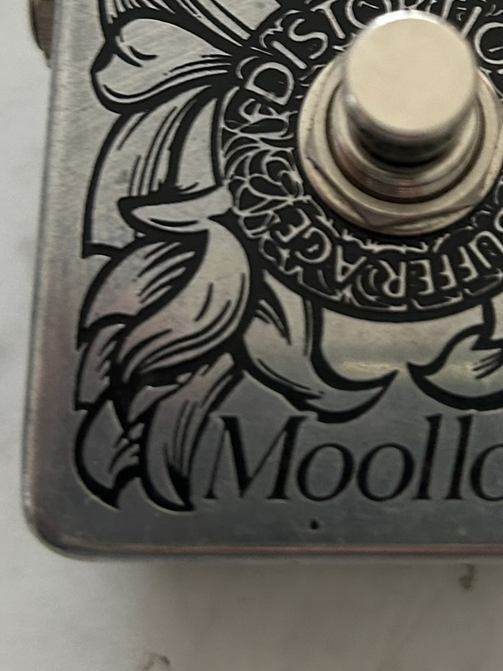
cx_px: 367
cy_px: 37
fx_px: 1279
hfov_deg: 22.1
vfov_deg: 28.0
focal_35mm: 66
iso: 160
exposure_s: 1/60
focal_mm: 5.7
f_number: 1.5
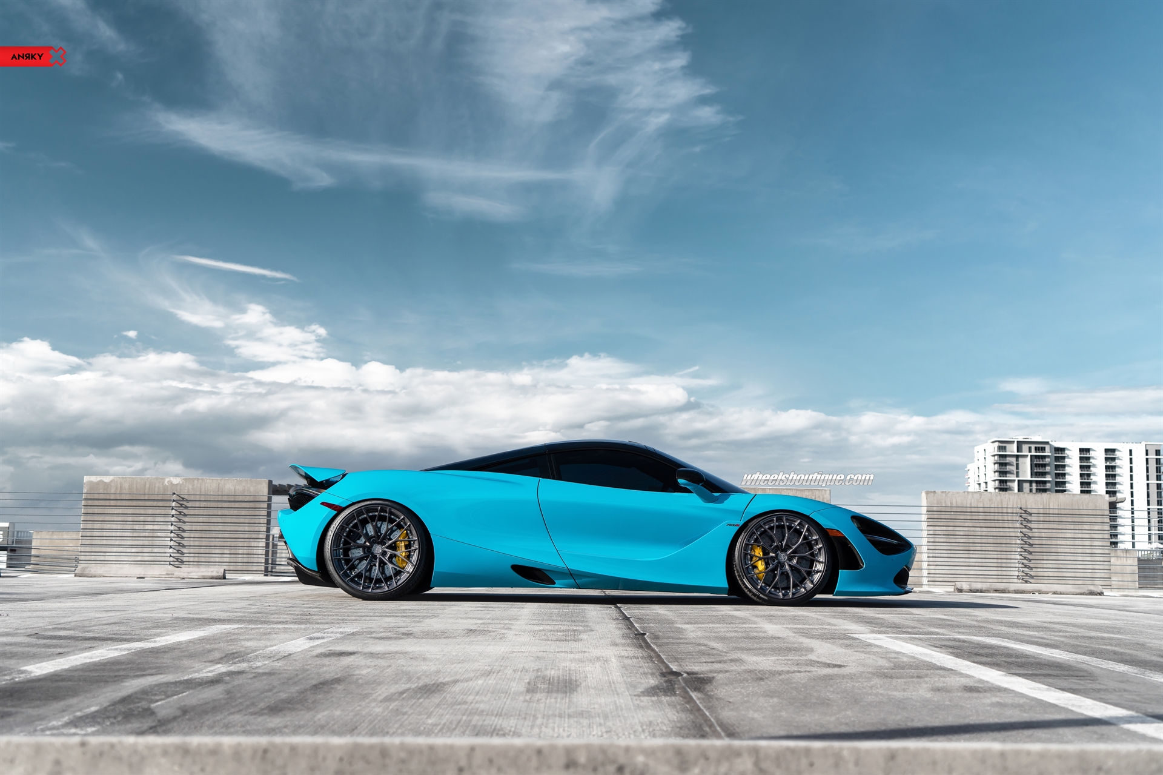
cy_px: 388
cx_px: 582
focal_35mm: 43
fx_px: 1389
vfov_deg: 31.2
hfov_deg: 45.4
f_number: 5
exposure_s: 1/500
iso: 200
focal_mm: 43
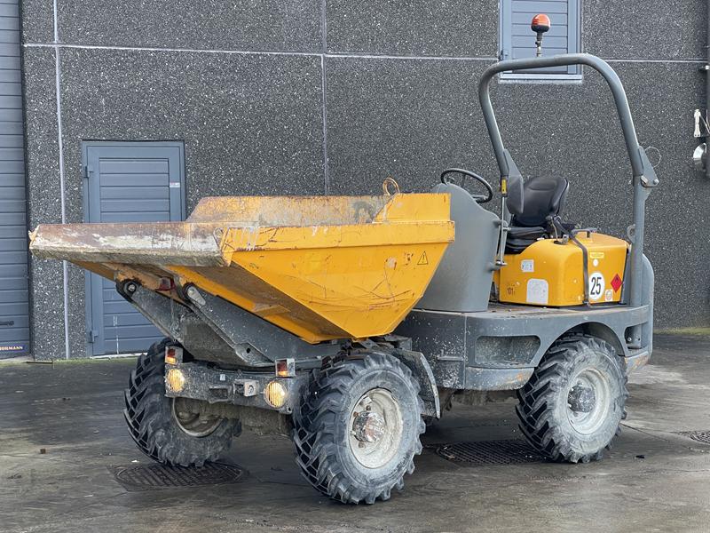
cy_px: 266
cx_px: 355
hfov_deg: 30.3
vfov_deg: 22.9
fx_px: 1313
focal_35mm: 64
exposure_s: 1/99
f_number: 2.2
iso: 80
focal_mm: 7.5
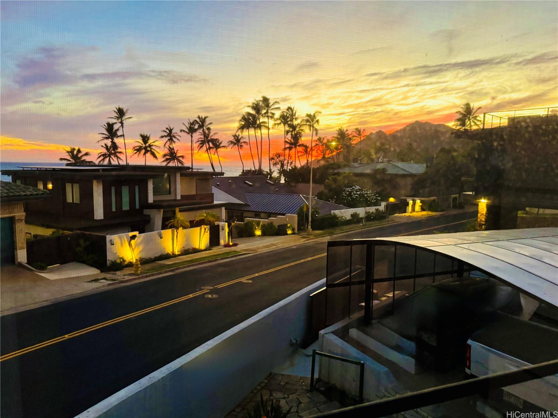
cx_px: 279
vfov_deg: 56.8
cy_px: 209
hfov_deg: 71.6
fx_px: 387
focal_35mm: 24
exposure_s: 1/60
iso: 640
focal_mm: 6.76
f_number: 1.78
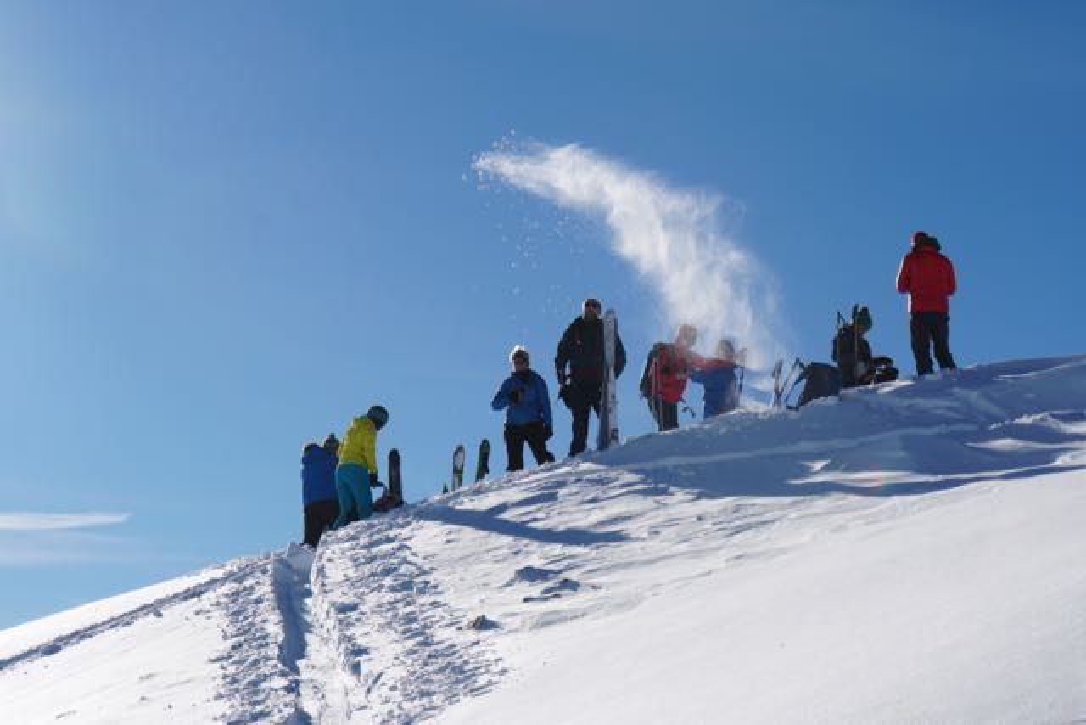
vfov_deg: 16.6
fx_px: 2489
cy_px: 362
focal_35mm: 82
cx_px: 543
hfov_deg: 24.6
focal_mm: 55
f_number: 11
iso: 100
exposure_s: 1/400
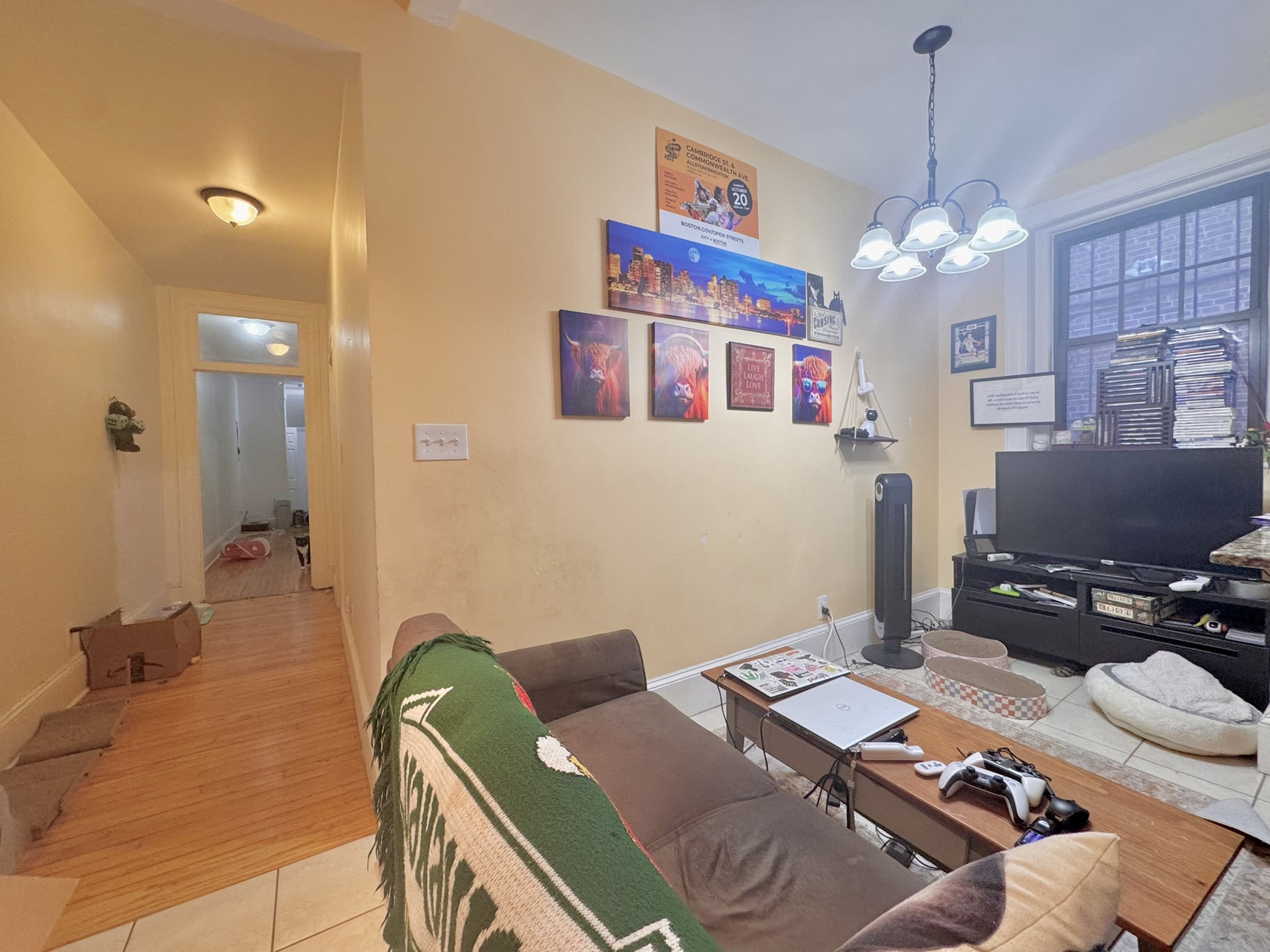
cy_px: 476
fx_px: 514
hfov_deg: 102.1
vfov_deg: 85.7
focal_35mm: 14
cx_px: 635
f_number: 2.2
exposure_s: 1/120
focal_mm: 2.22
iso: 200
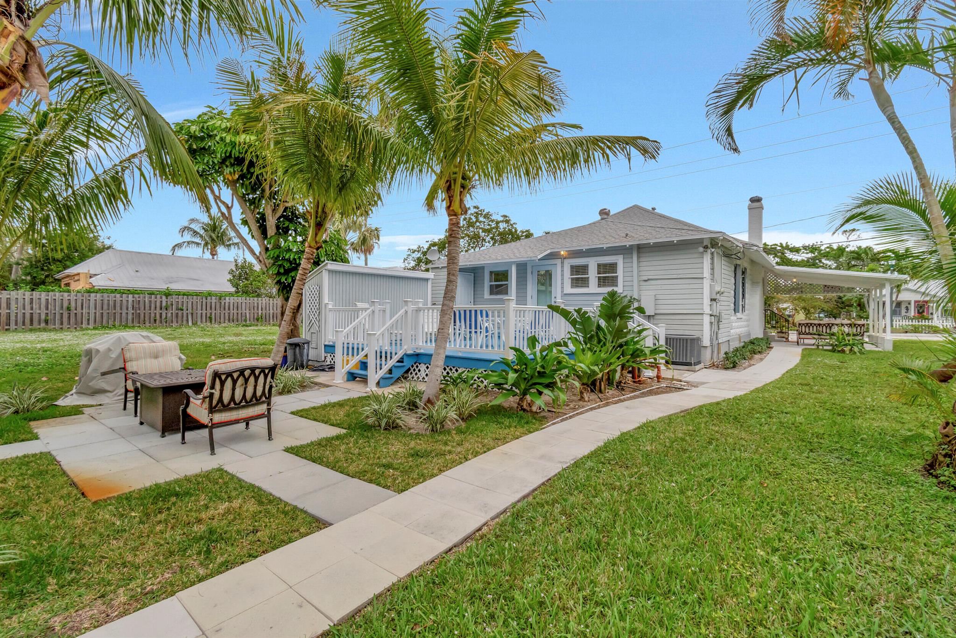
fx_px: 398
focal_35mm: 15
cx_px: 478
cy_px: 319
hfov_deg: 100.4
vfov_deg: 77.3
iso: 500
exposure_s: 1/640
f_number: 8
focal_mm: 10
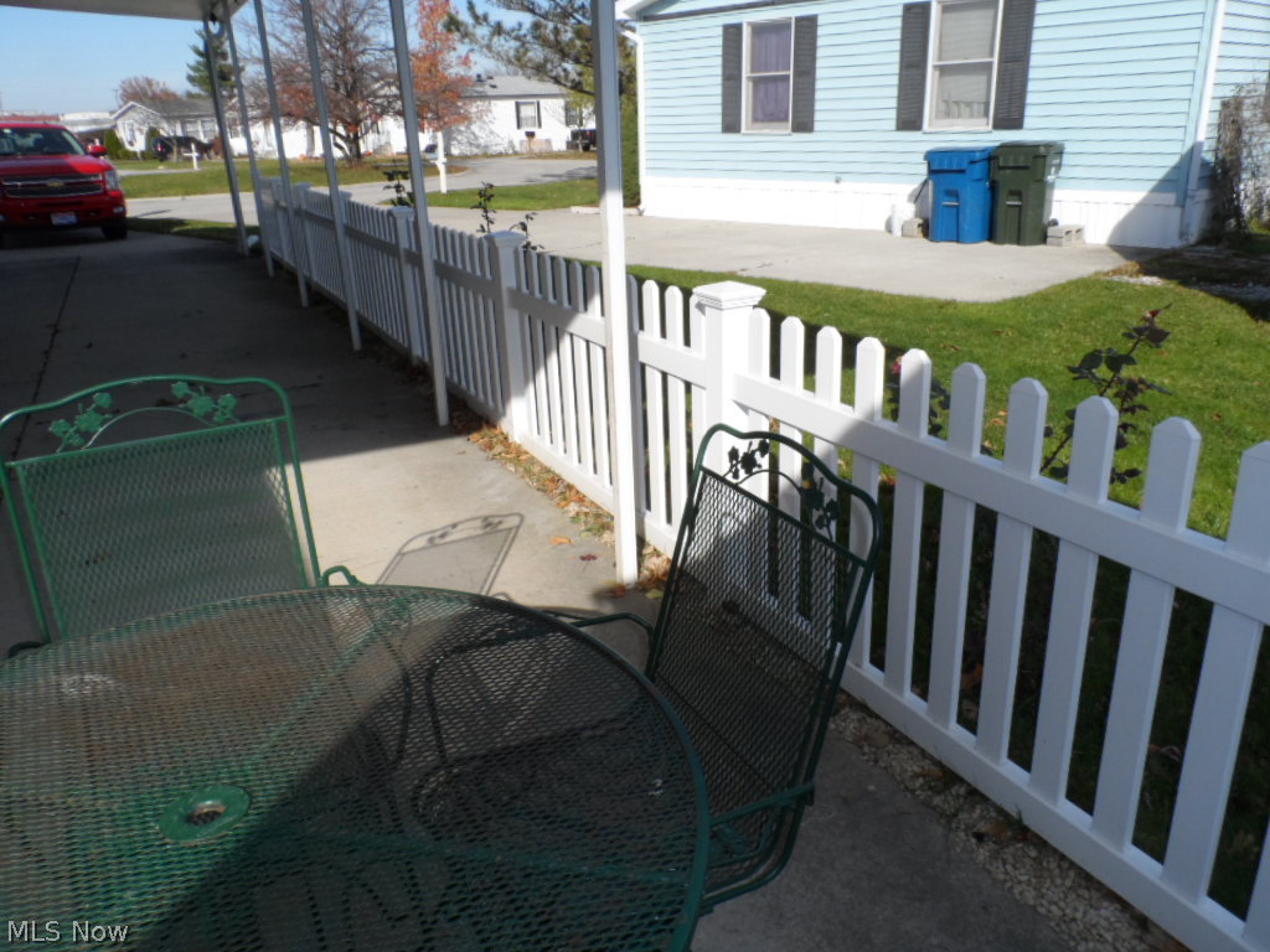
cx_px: 635
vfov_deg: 56.8
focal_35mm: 24
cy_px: 476
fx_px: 881
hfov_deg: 71.6
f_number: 5.7
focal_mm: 4
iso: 120
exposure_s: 1/500
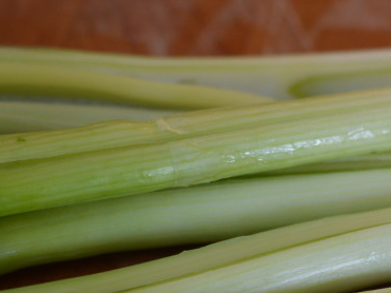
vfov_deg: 9.3
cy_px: 271
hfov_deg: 12.2
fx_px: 1795
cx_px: 418
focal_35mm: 159
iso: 400
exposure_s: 1/60
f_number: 3.2
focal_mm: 40
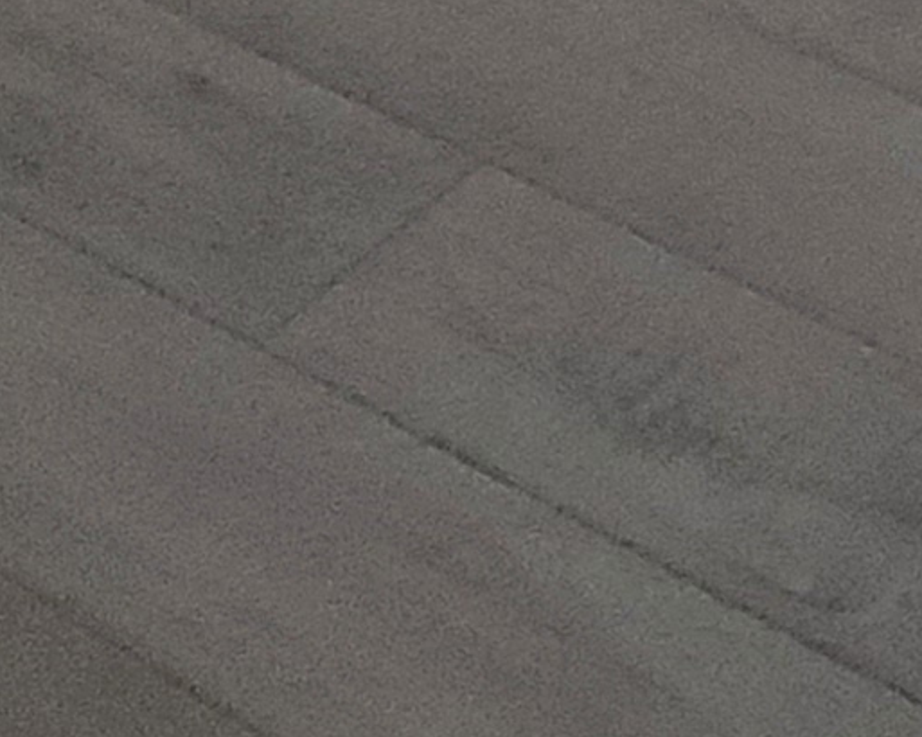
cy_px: -1639
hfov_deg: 15.4
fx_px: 2700
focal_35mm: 99
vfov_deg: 10.1
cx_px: 1858
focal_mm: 1.74
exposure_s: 1/60
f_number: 2.2
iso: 320
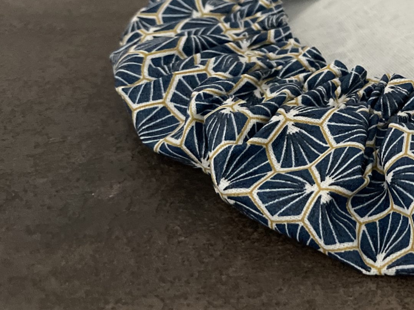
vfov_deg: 23.1
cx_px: 493
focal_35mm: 62
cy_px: 32
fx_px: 741
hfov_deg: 27.5
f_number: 1.6
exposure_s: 1/30
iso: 640
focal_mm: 4.2
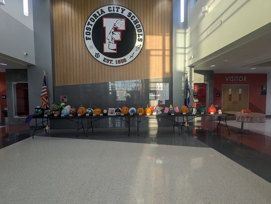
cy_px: 102
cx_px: 136
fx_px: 102
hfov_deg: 106.1
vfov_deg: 90.1
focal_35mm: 13
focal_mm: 1.95
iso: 49
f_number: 2.2
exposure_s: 1/120
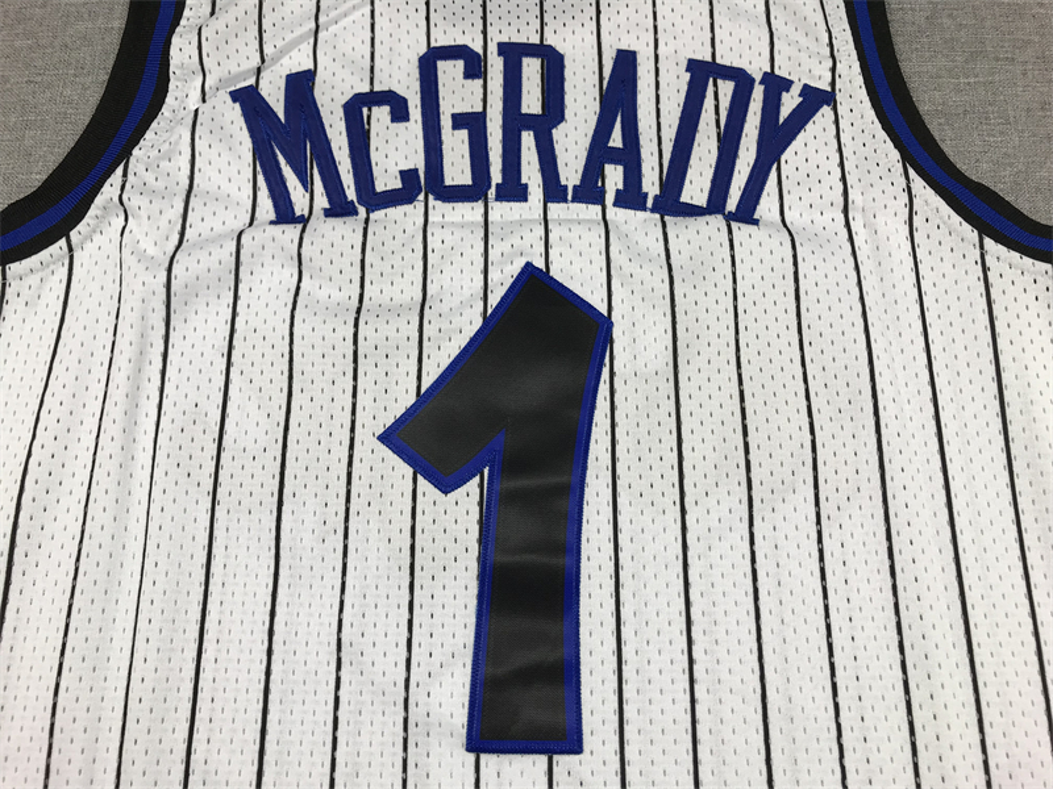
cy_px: 394
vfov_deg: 49.7
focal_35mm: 28
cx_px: 526
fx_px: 852
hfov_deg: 63.4
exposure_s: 1/100
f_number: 1.8
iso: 25
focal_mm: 3.99
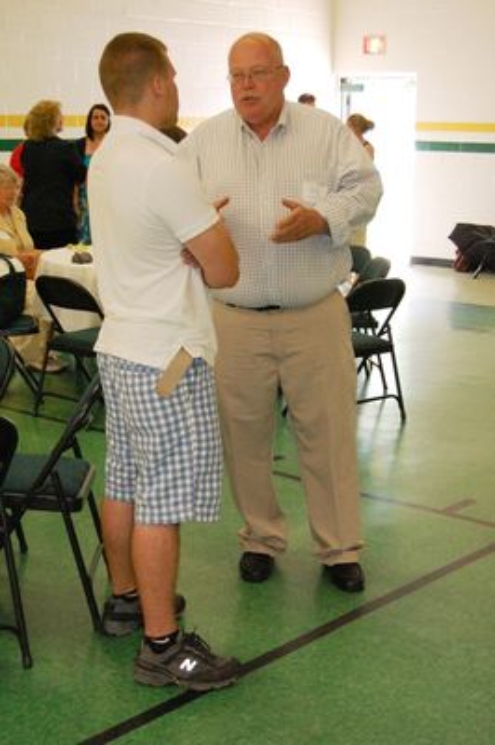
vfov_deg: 35.1
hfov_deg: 23.7
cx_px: 248
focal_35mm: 57
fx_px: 1178
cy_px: 372
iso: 1600
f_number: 5.6
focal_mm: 38
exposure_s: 1/60
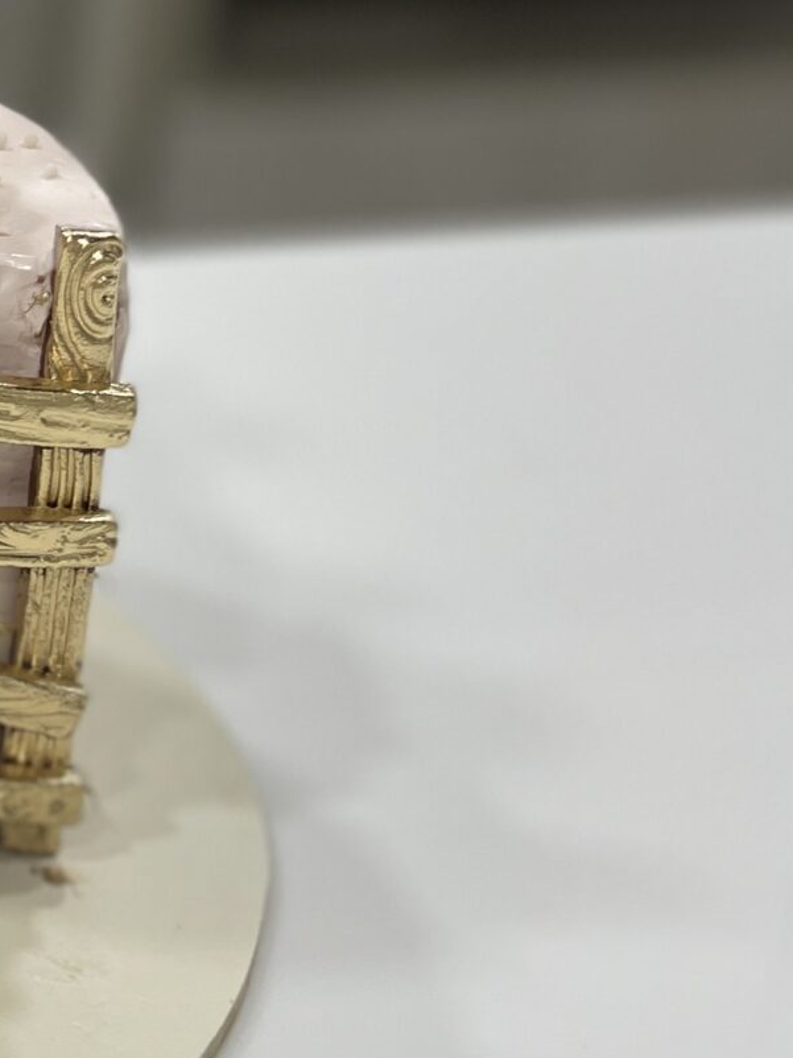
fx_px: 2537
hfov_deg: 16.1
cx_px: -428
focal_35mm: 83
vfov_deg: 23.6
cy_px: 485
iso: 64
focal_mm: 5.1
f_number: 1.6
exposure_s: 1/100
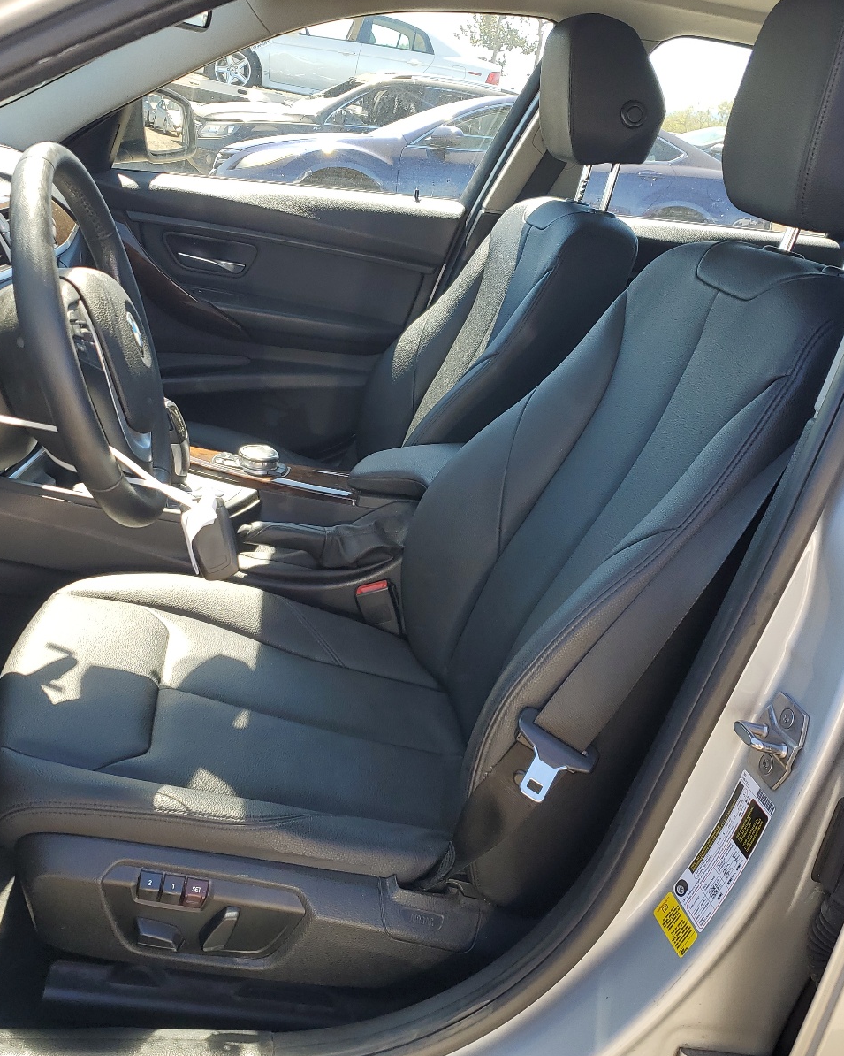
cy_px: 528
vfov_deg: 52.8
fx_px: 1062
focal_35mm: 34
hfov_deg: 43.4
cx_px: 426
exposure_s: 1/435
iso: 50
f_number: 1.5
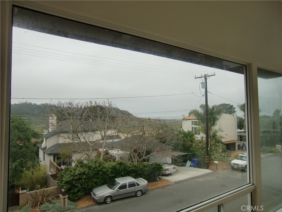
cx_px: 141
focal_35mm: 24
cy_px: 106
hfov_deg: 71.6
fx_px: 196
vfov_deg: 56.8
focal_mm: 4.3
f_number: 3.2
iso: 64
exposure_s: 1/800
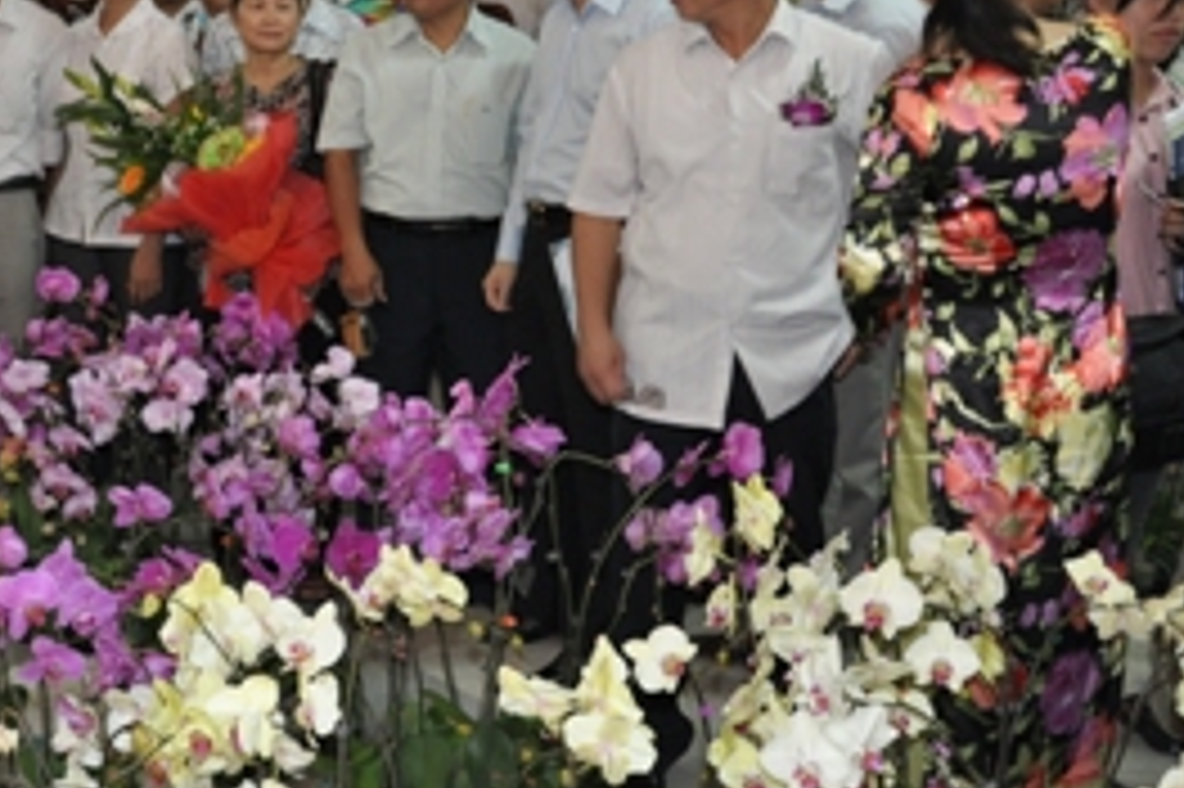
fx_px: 2071
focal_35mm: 63
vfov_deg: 21.5
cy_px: 324
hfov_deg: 31.1
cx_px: 241
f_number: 3.8
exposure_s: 1/30
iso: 800
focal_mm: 21
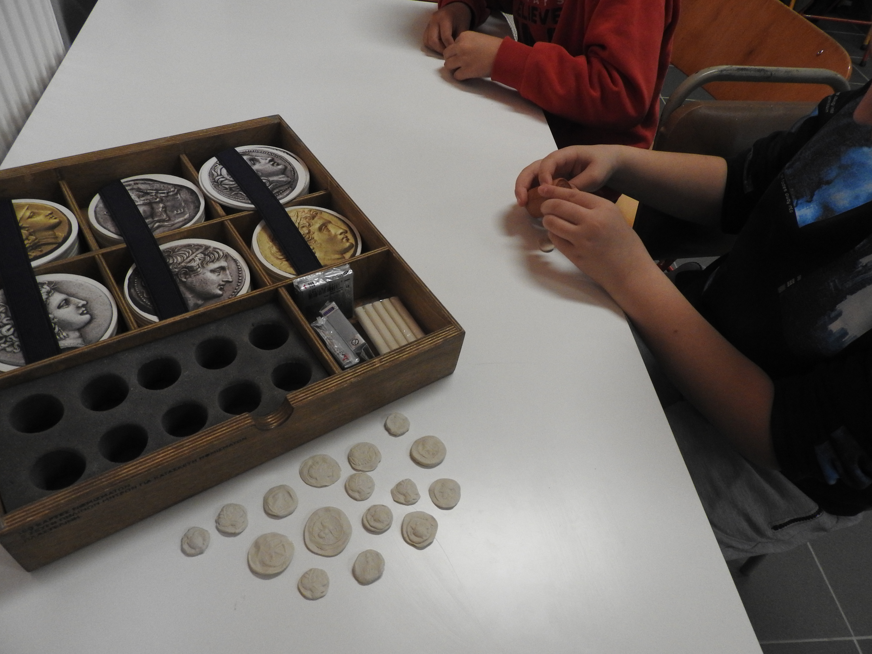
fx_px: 605
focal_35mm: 24
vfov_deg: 56.8
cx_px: 436
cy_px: 327
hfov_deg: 71.6
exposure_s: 1/60
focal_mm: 4.3
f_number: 3.3
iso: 500
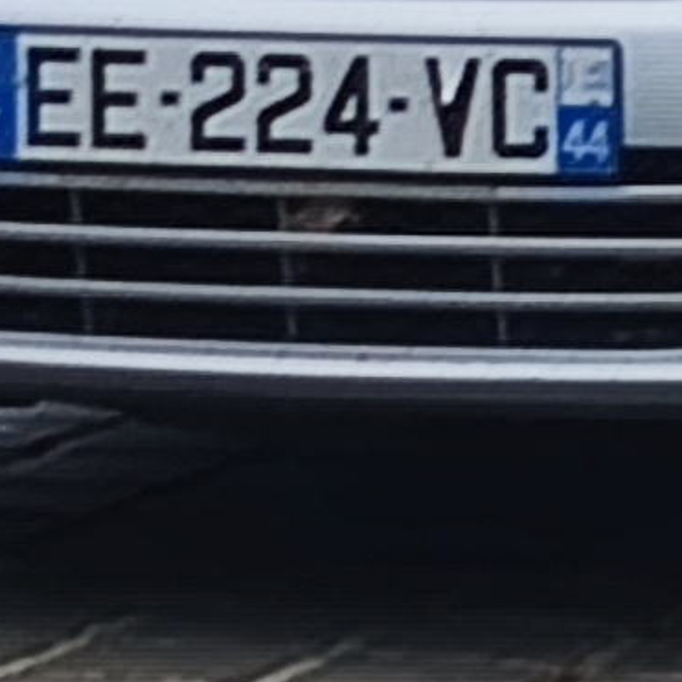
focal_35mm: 188
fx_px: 4191
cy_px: -528
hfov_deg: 9.2
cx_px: 714
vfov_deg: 8.9
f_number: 1.65
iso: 50
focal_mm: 6.18
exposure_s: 1/797
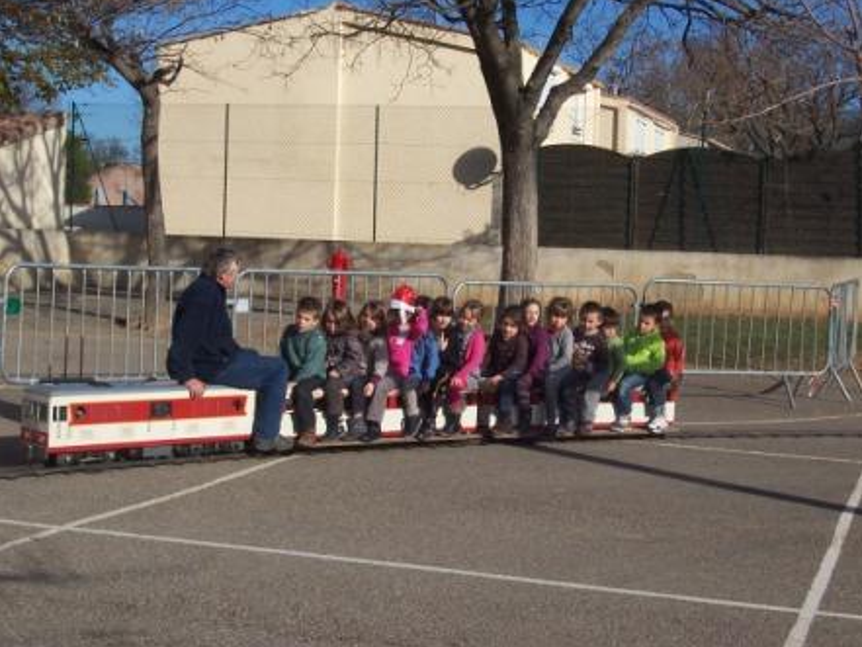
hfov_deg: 29.0
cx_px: 436
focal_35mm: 67
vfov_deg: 21.9
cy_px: 323
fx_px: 1669
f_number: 6.7
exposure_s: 1/500
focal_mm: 10.8
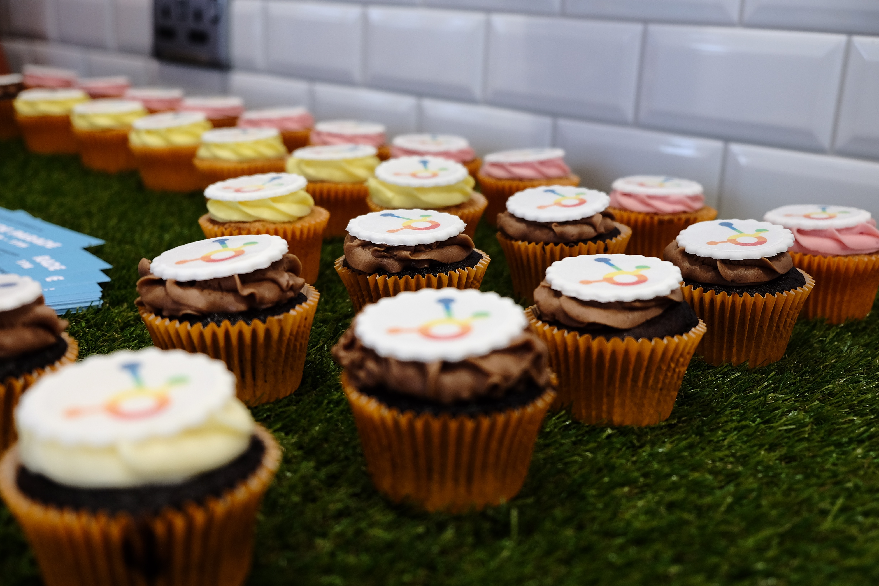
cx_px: 440
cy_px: 293
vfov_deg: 35.1
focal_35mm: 38
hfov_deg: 50.7
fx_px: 928
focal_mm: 25.4
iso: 400
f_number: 3.2
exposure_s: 1/125
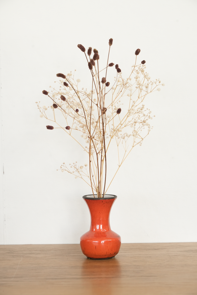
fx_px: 705
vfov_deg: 23.6
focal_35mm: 86
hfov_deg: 15.9
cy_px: 148
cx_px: 98
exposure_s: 1/40
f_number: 8
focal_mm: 86
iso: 1600
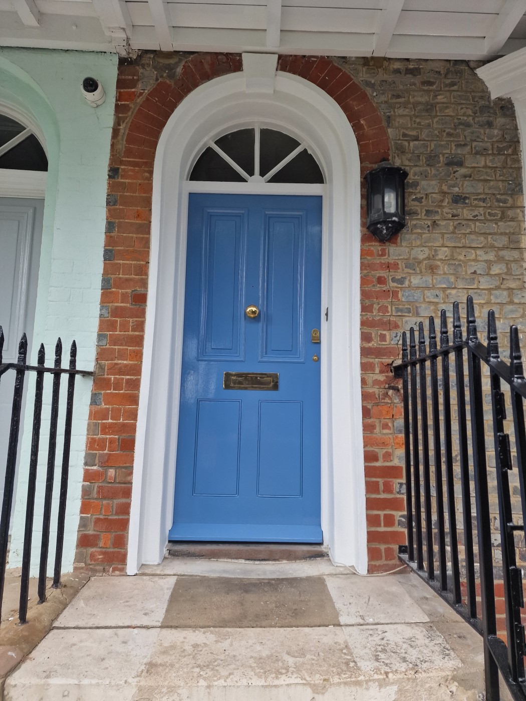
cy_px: 350
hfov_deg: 58.9
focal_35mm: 23
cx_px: 263
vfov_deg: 73.9
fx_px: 466
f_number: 1.8
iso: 50
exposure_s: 1/233
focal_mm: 6.4
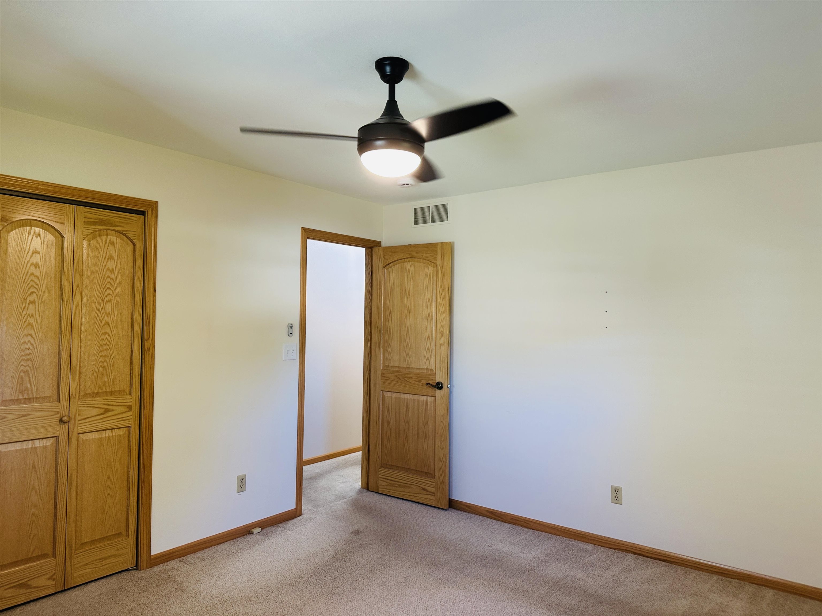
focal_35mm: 24
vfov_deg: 56.8
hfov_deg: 71.6
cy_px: 308
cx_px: 411
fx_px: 570
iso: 125
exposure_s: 1/60
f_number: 1.78
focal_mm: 6.86
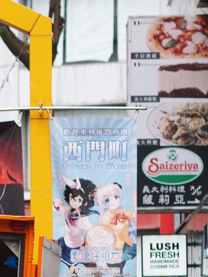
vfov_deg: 6.7
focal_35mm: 292
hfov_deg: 5.1
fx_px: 2337
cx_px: -58
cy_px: 360
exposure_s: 1/2500
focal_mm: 45
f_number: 1.8
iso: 200
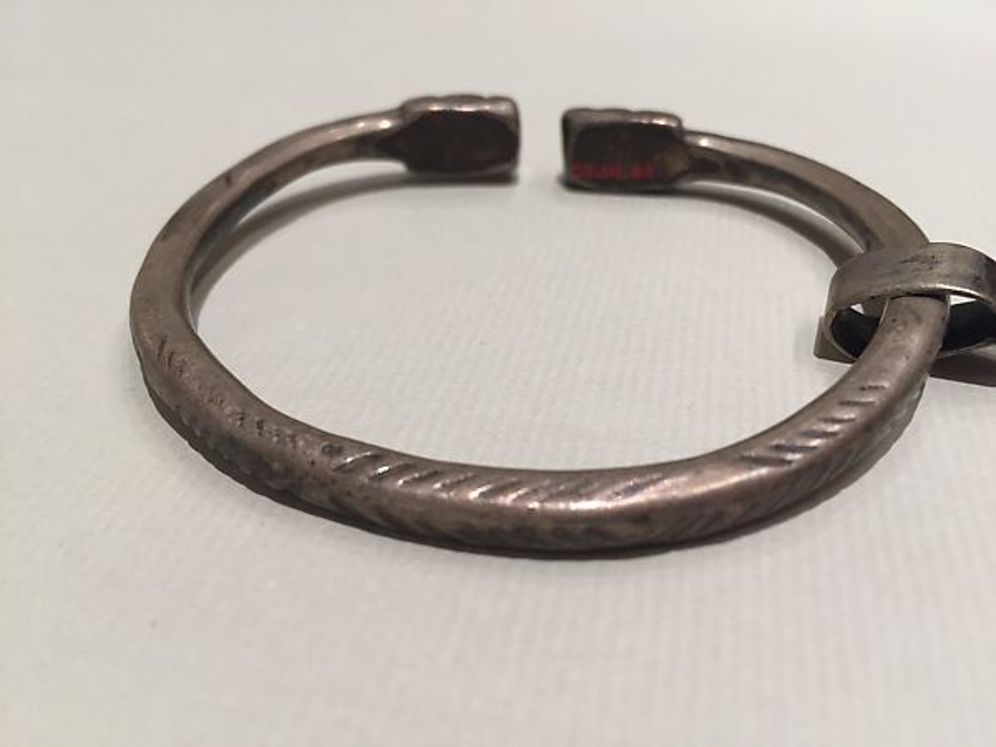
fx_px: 834
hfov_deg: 61.7
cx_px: 498
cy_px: 374
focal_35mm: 29
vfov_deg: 48.2
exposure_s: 1/40
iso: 32
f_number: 2.2
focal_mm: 4.15
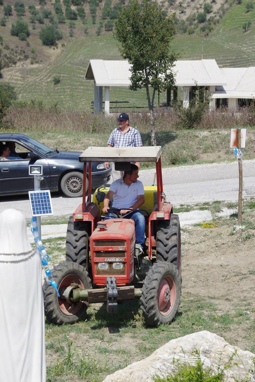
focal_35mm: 132
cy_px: 191
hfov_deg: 10.4
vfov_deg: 15.5
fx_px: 1402
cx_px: 128
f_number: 11
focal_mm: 88
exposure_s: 1/320
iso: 320
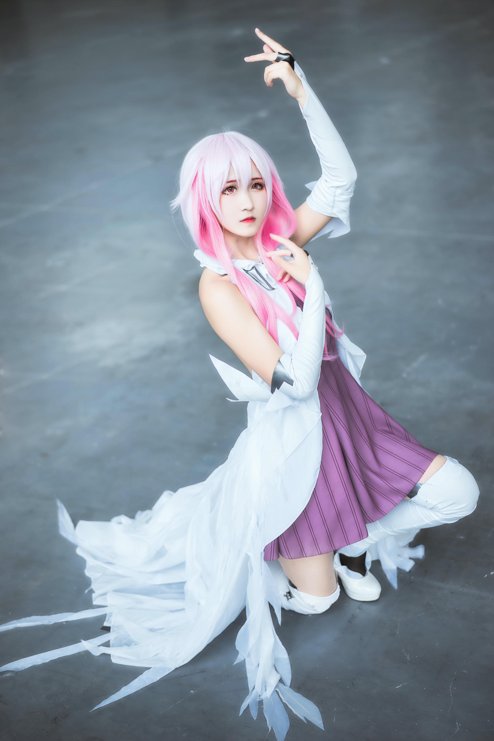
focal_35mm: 55
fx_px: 1132
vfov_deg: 36.2
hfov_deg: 24.6
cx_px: 247
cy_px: 370
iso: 100
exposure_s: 1/100
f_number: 2
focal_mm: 55
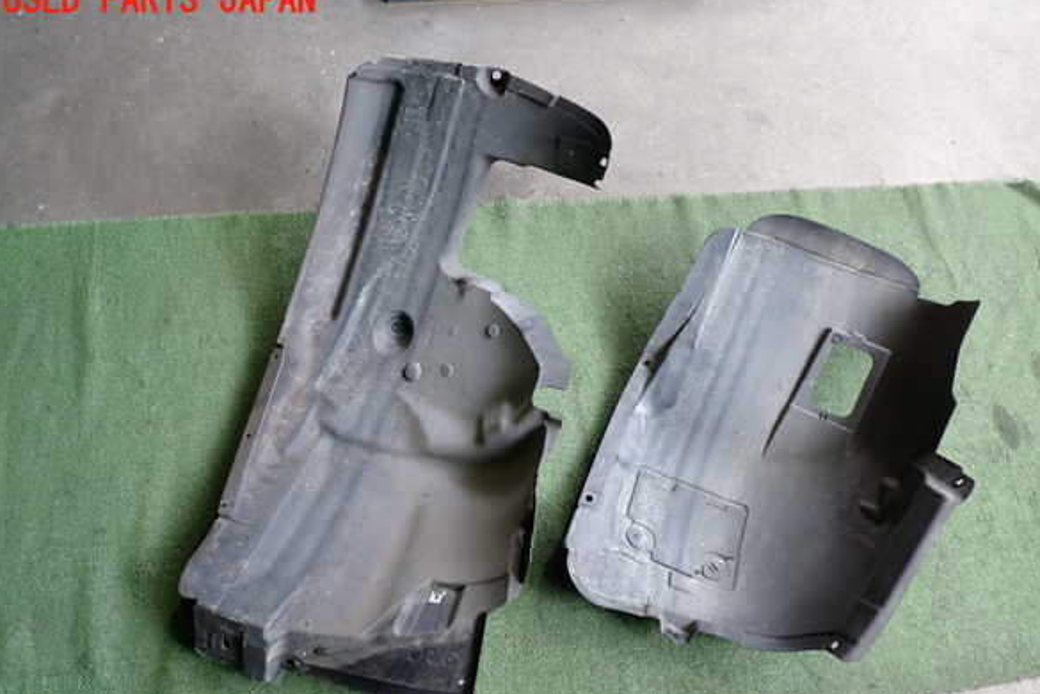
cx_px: 526
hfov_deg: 58.7
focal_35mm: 32
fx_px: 924
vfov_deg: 41.1
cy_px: 379
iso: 200
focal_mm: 5.4
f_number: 2.3
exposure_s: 1/80
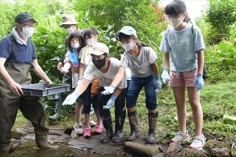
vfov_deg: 39.9
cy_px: 78
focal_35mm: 33
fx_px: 216
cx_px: 118
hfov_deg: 57.2
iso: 1250
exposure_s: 1/250
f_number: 8
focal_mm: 22
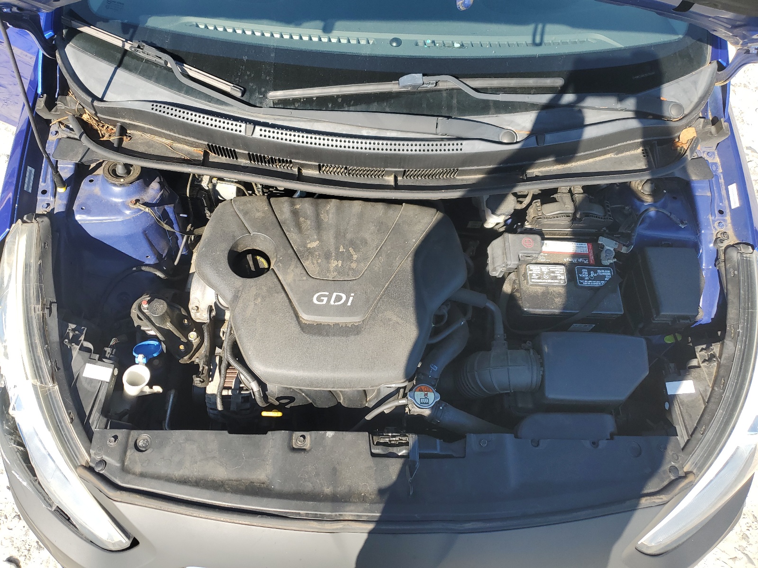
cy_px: 284
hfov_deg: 67.3
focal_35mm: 26
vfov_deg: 53.1
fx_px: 569
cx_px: 379
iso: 50
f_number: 1.5
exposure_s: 1/1111
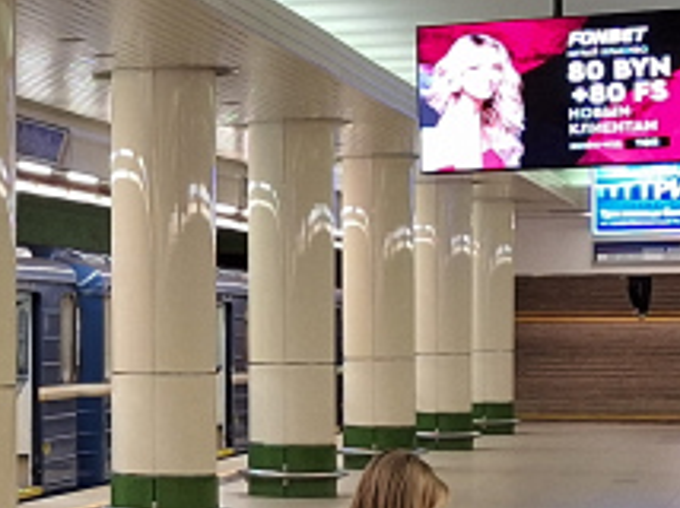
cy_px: 303
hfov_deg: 12.9
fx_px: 2747
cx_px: -508
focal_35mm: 140
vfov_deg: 10.6
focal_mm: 5.54
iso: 200
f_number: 1.8
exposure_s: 1/50
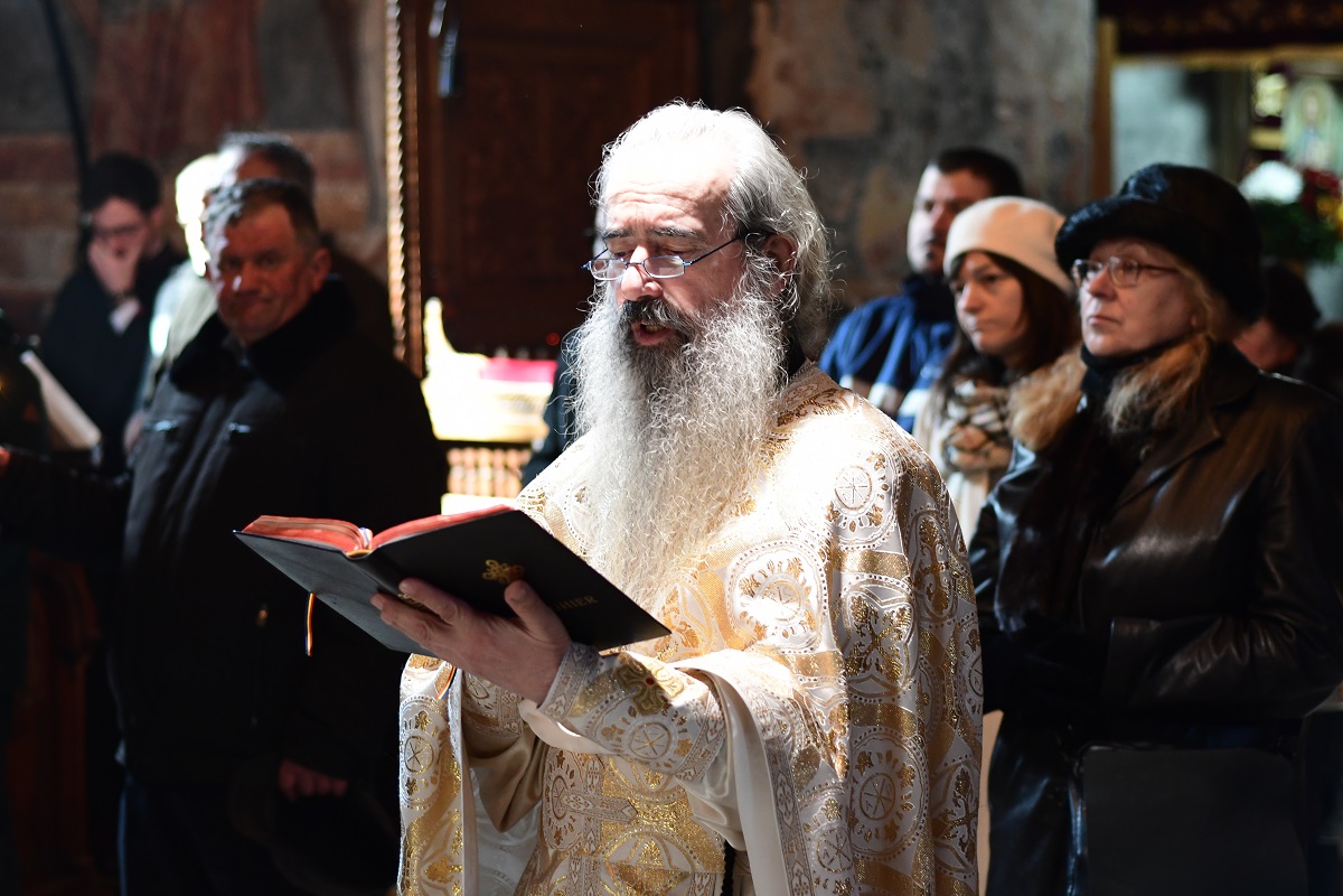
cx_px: 672
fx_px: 2798
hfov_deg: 27.0
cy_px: 448
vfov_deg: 18.2
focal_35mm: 75
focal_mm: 50
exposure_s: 1/100
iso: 1600
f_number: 2.2
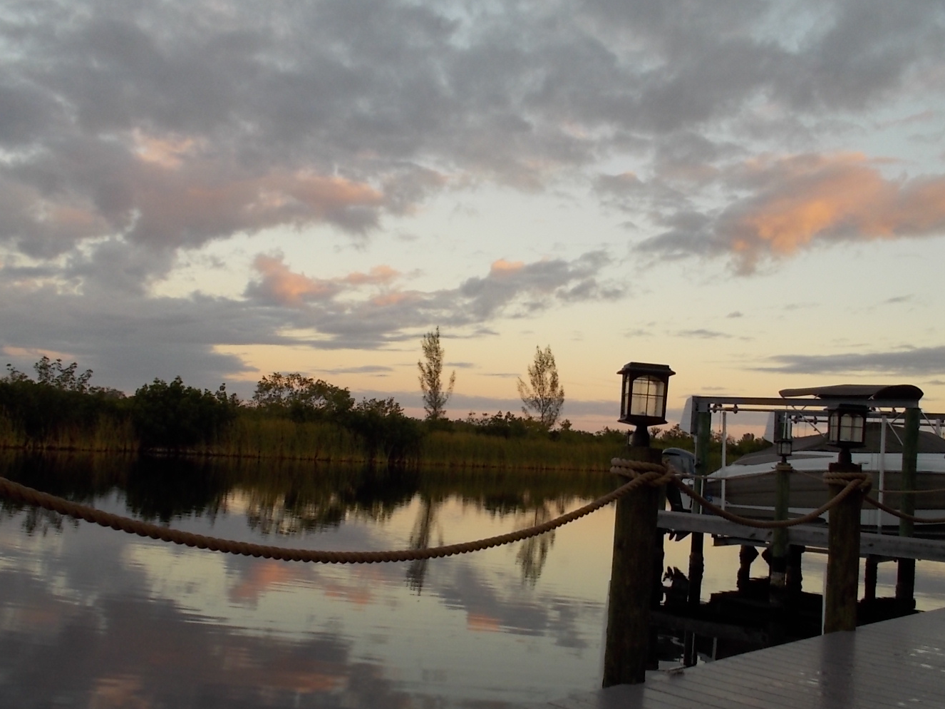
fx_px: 955
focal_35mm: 35
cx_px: 502
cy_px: 397
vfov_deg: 40.6
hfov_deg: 52.6
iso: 80
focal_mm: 4.1
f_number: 3.3
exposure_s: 1/100
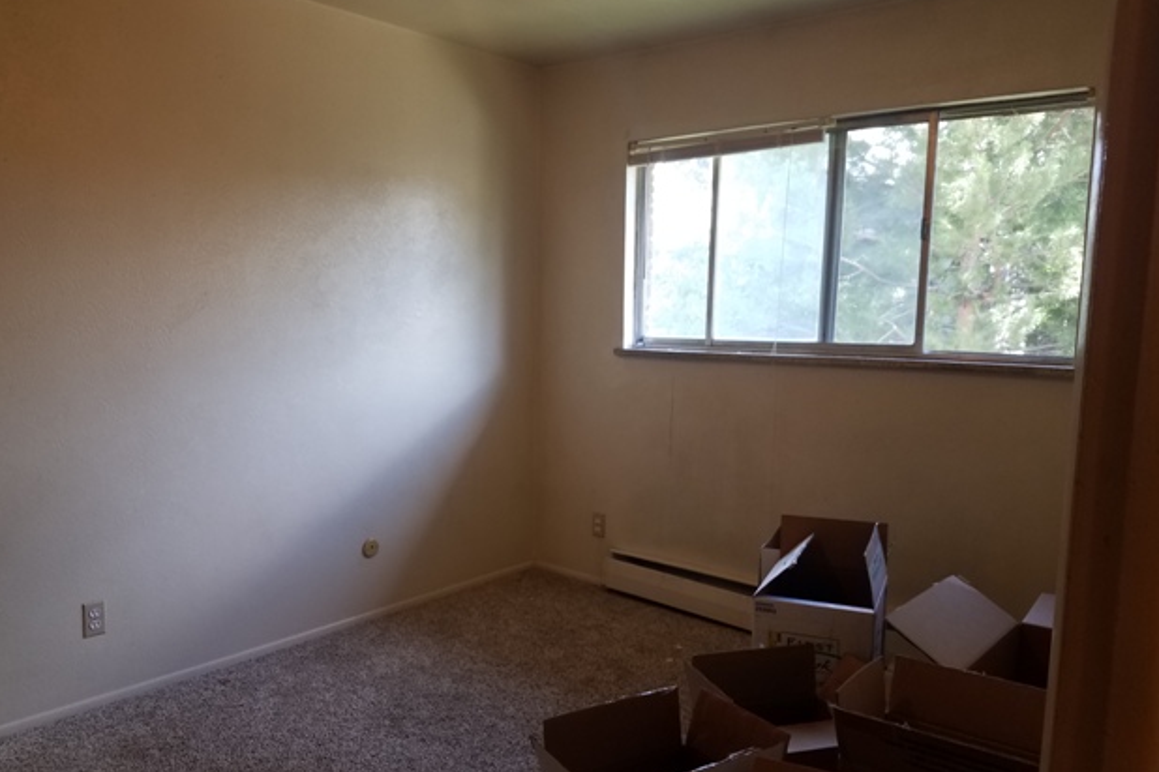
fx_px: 901
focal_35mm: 28
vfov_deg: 46.4
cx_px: 563
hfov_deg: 65.5
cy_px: 407
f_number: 1.7
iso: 50
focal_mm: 4.2
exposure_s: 1/60
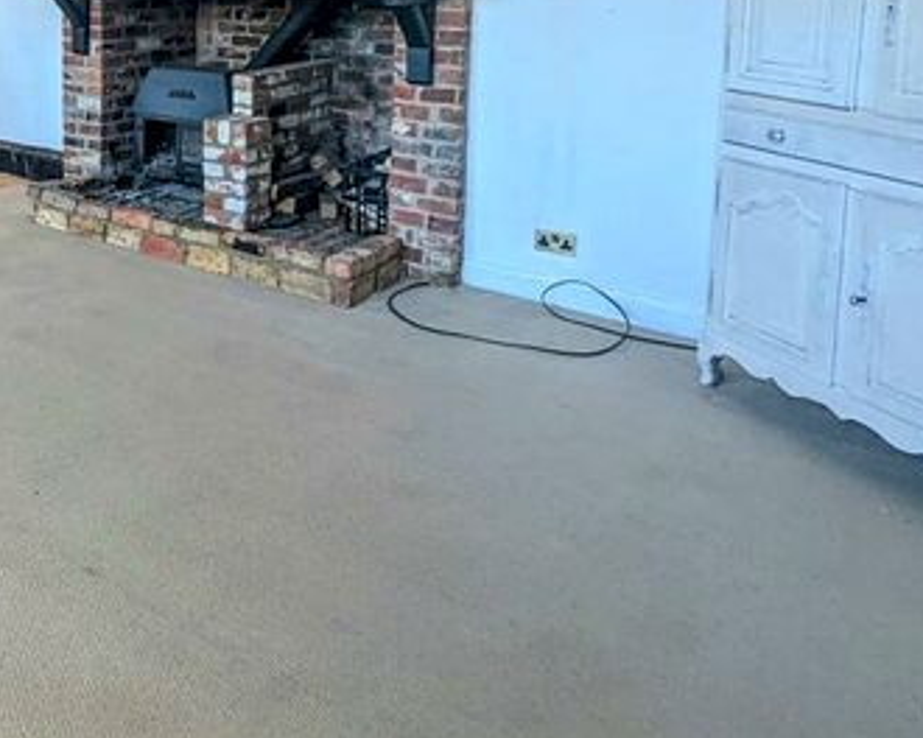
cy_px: 68
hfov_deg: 46.6
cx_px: 29
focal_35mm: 33
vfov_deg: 41.0
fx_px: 901
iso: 264
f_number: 2.2
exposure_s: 1/25
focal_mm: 2.35
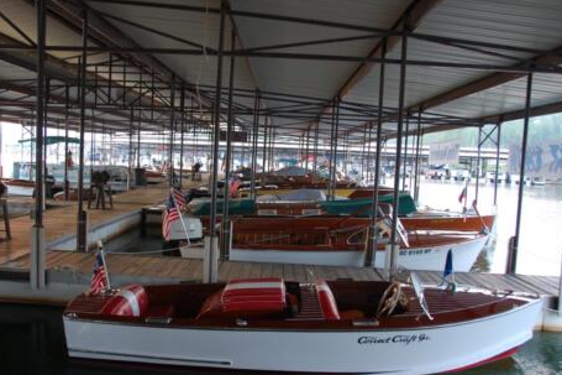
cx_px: 272
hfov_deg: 57.2
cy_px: 202
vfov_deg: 39.9
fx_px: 515
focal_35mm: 33
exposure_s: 1/6
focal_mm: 20
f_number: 4
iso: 200
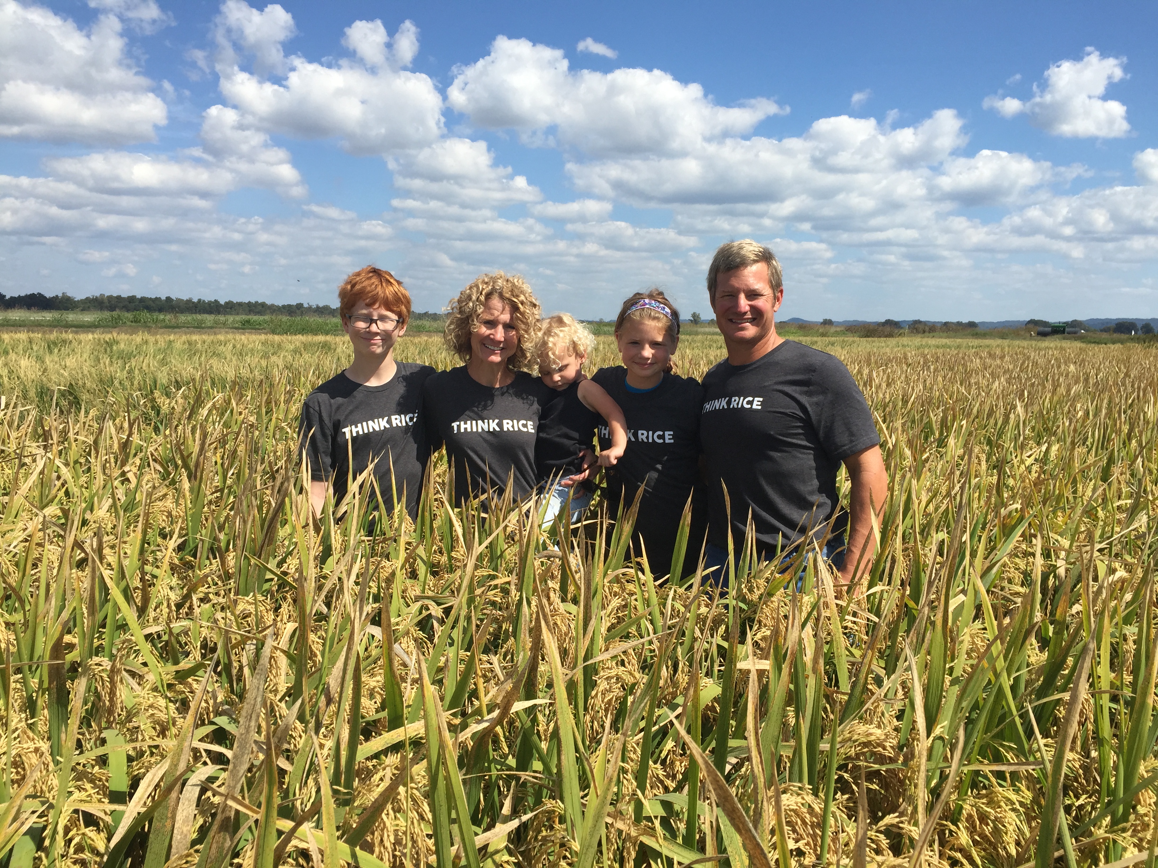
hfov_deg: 61.7
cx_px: 579
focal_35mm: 29
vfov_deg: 48.2
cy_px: 434
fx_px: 970
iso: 32
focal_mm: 4.15
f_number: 2.2
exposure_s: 1/2198
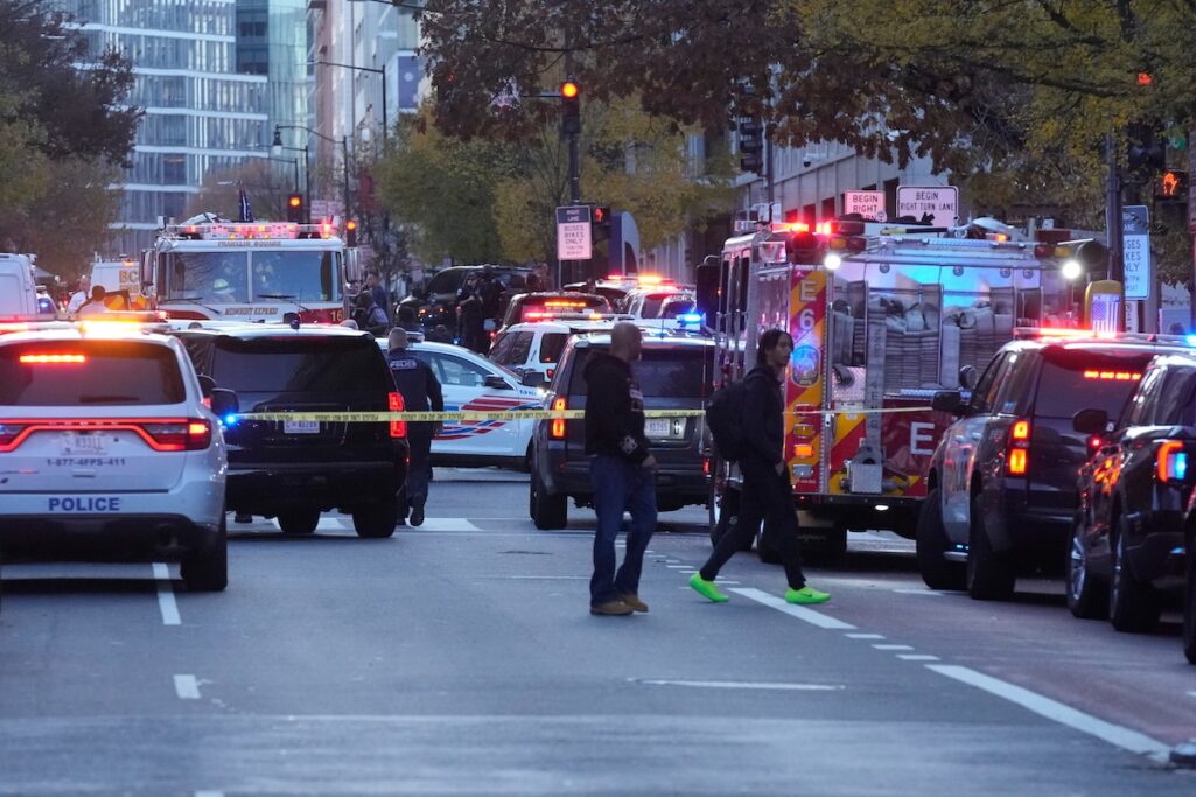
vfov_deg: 4.8
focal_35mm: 286
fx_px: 9499
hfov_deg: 7.2
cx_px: 598
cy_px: 398
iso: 5000
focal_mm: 191
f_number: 5
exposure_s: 1/3200
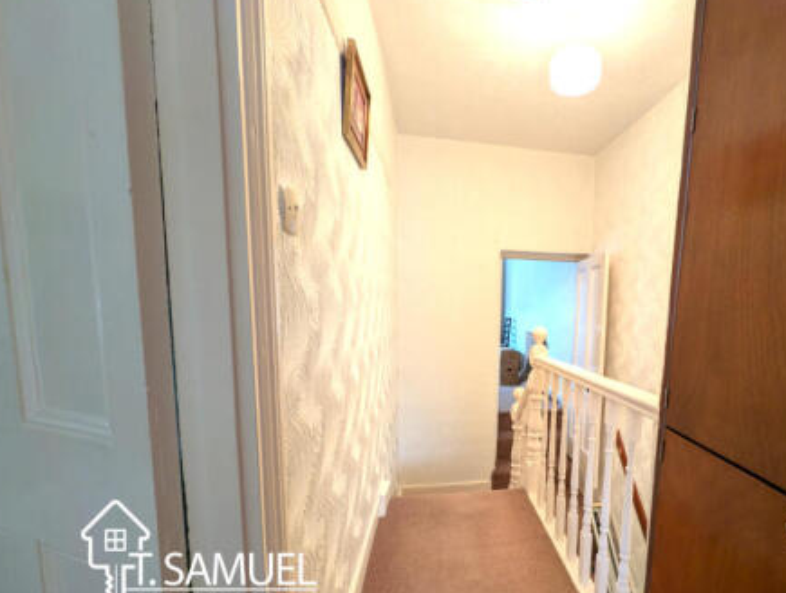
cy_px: 341
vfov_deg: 77.8
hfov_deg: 91.6
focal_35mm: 16
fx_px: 364
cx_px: 511
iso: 85
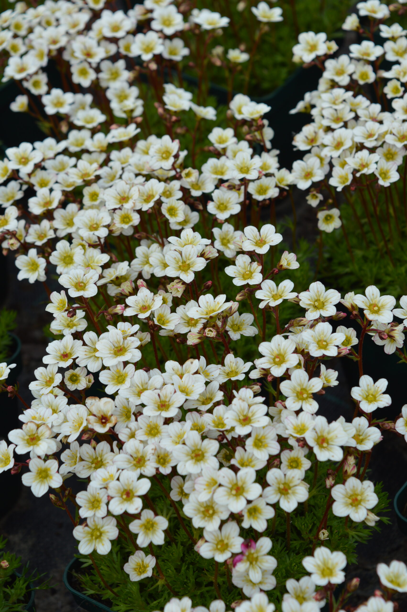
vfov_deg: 24.6
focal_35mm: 82
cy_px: 306
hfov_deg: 16.5
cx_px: 204
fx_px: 1402
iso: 100
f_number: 8
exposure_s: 1/250
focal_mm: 55
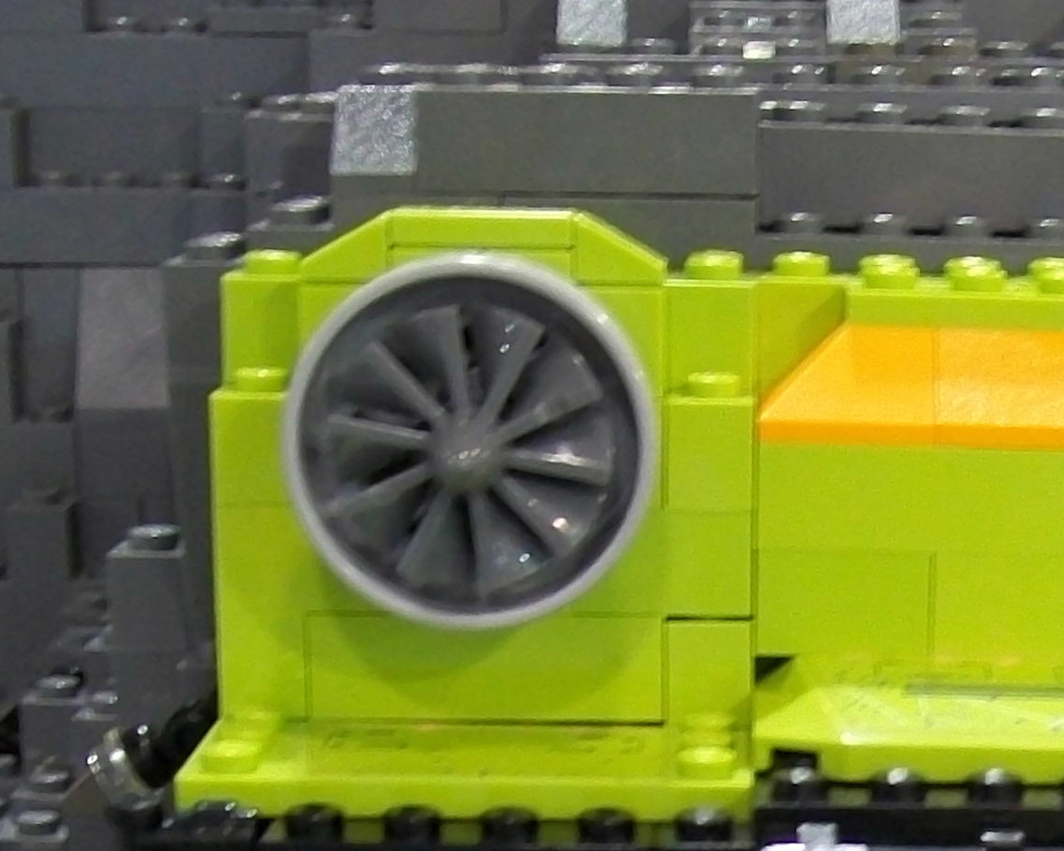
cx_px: 1095
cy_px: 1094
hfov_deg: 18.6
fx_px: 3150
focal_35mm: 100
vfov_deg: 14.8
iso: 160
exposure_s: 1/10
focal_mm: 6
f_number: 2.7
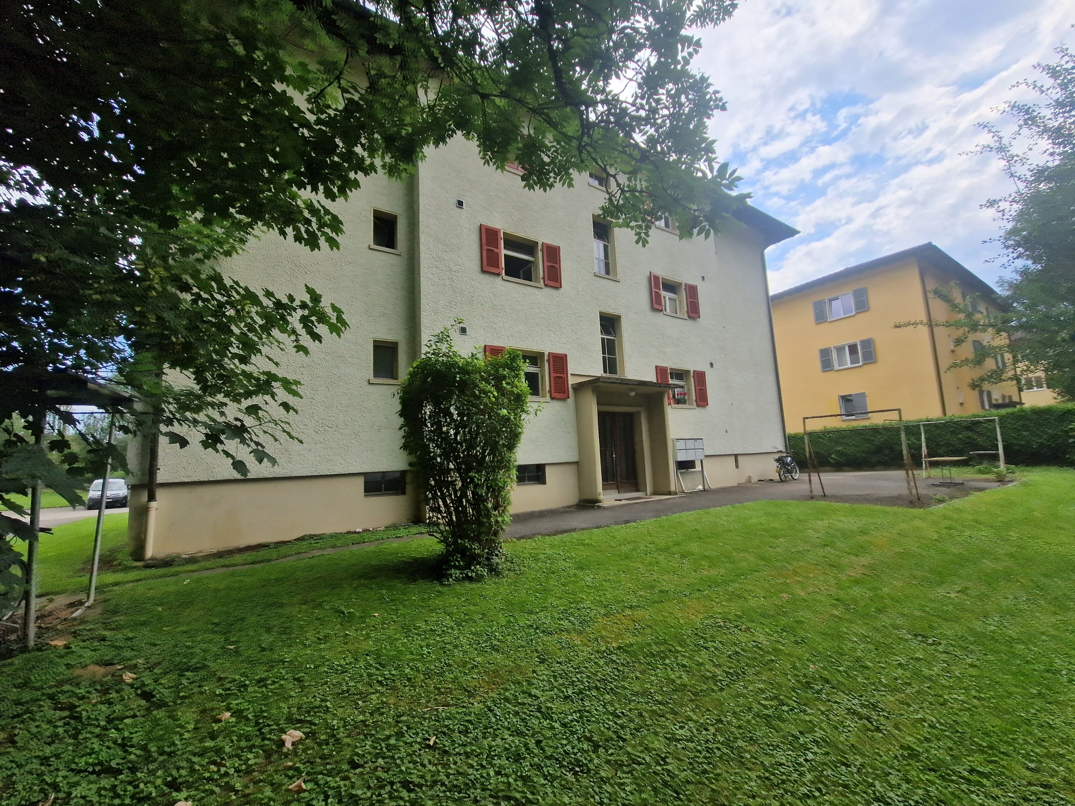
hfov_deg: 106.2
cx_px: 538
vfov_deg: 89.9
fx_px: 404
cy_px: 403
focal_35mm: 13
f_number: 2.2
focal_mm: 2.2
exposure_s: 1/1308
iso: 50
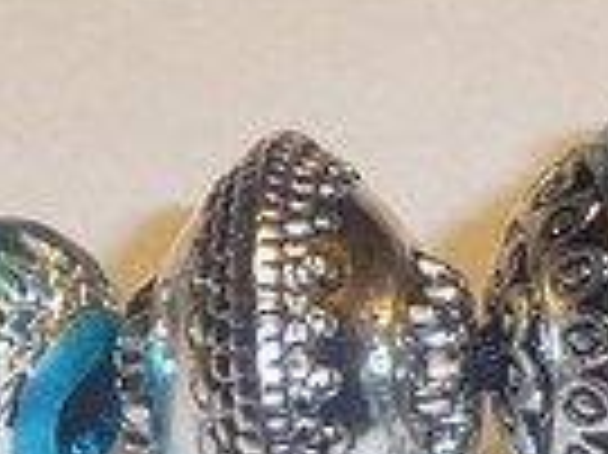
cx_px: 257
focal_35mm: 223
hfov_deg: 8.9
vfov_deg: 6.7
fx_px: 3913
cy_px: 157
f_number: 3.4
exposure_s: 1/50
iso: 100
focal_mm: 5
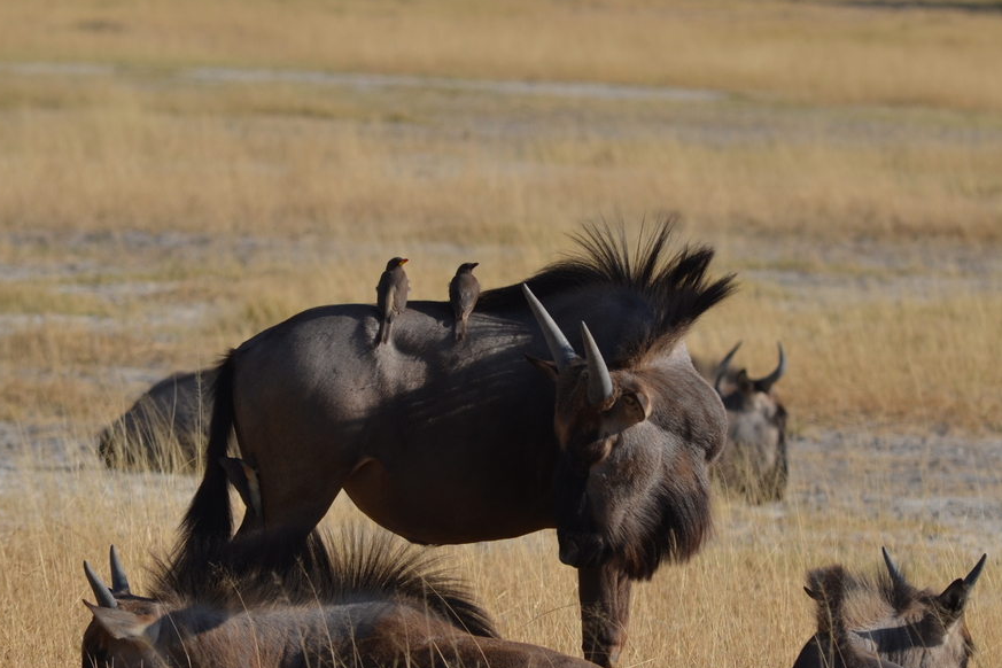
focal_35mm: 483
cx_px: 609
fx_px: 13442
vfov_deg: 2.8
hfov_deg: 4.3
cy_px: 351
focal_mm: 220
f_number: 8
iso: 200
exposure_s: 1/1000
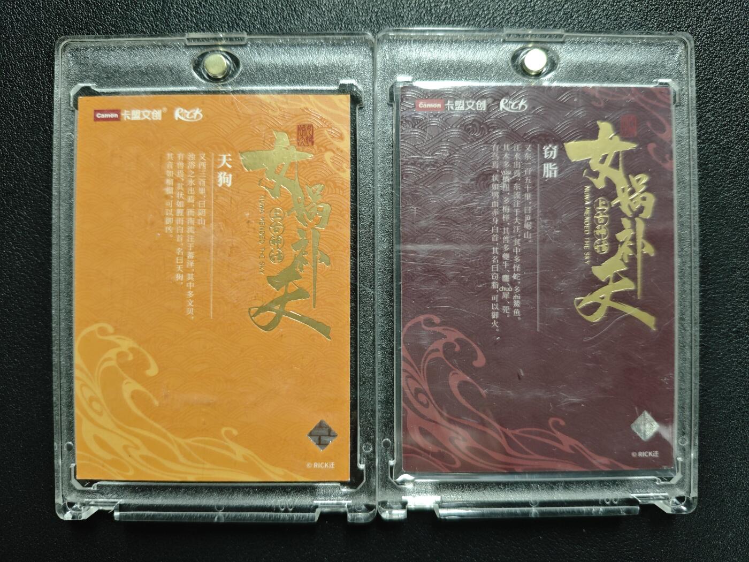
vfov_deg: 53.1
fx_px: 563
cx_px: 374
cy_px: 281
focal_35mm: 26
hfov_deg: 67.3
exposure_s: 1/100
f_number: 1.5
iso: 500
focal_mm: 4.94
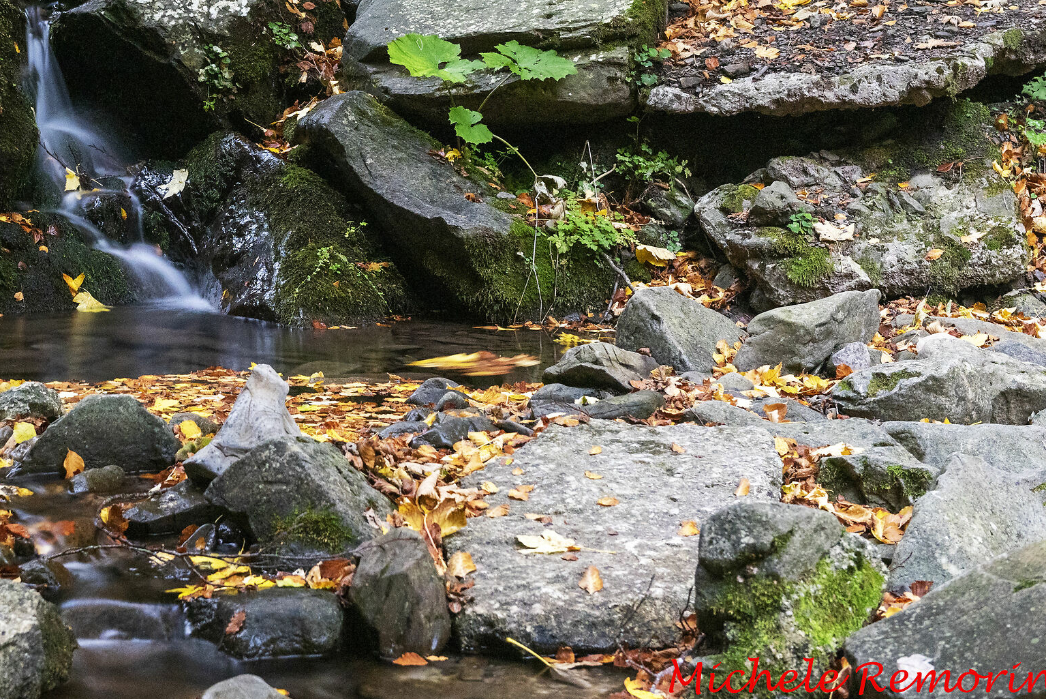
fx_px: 2500
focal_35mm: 86
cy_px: 172
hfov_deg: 23.4
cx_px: 260
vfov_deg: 15.8
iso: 1600
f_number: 7.1
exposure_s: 3
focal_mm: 55
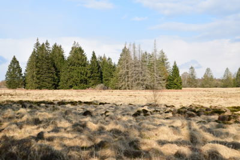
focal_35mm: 52
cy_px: 80
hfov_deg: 38.2
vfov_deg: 26.0
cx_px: 120
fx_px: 347
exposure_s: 1/500
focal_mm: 35
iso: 100
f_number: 4.5
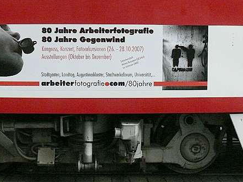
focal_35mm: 51
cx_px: 92
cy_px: 59
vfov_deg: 28.3
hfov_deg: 37.3
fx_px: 358
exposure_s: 1/320
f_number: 5.6
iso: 800
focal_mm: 7.4
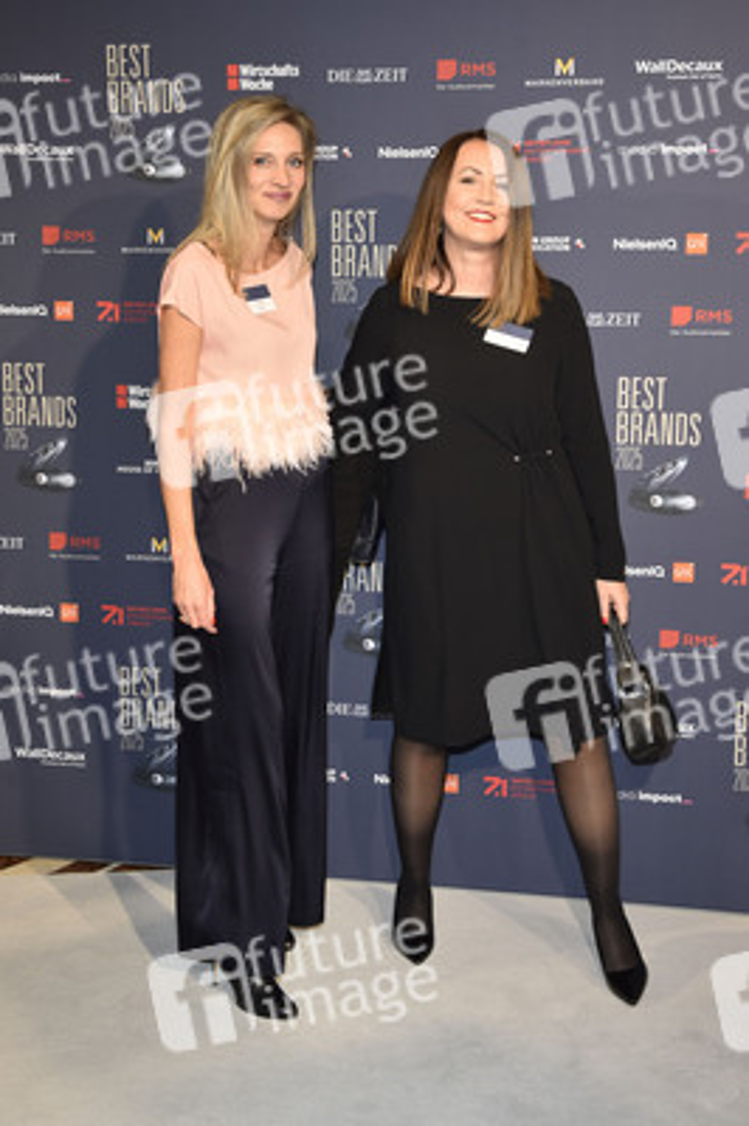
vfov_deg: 46.4
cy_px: 563
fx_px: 1313
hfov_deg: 31.8
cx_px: 374
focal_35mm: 42
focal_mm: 42
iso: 1250
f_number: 7.1
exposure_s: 1/200
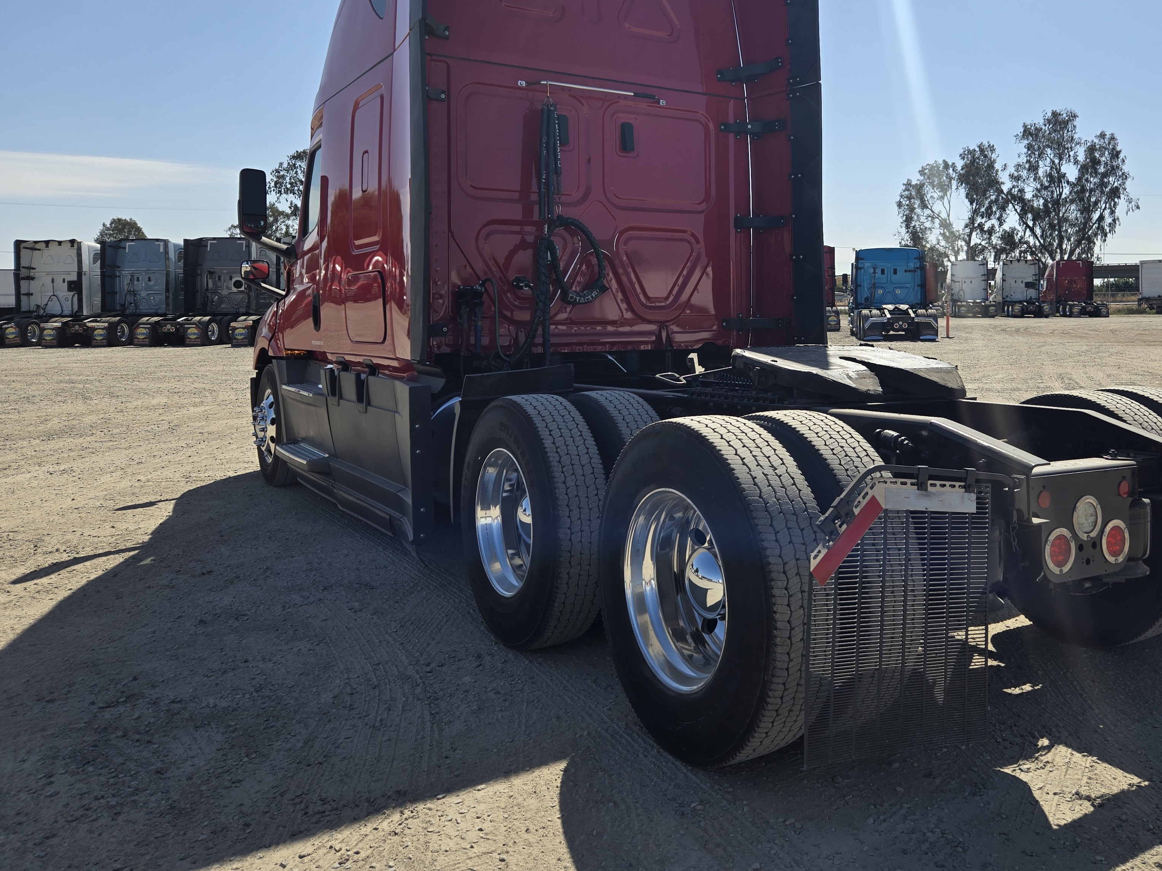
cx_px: 729
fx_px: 1007
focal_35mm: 30
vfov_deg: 46.2
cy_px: 304
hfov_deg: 59.2
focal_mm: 5.4
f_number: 1.8
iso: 25
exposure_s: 1/2111
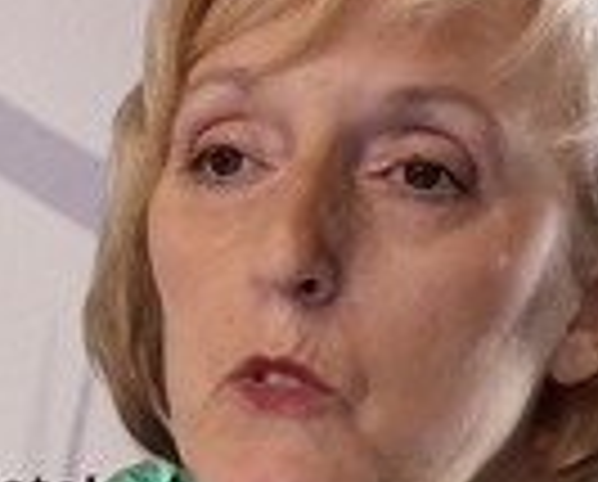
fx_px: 3051
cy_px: 516
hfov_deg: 10.8
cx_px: -315
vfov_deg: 8.9
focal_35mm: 172
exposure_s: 1/33
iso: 250
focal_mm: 5.54
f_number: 1.8
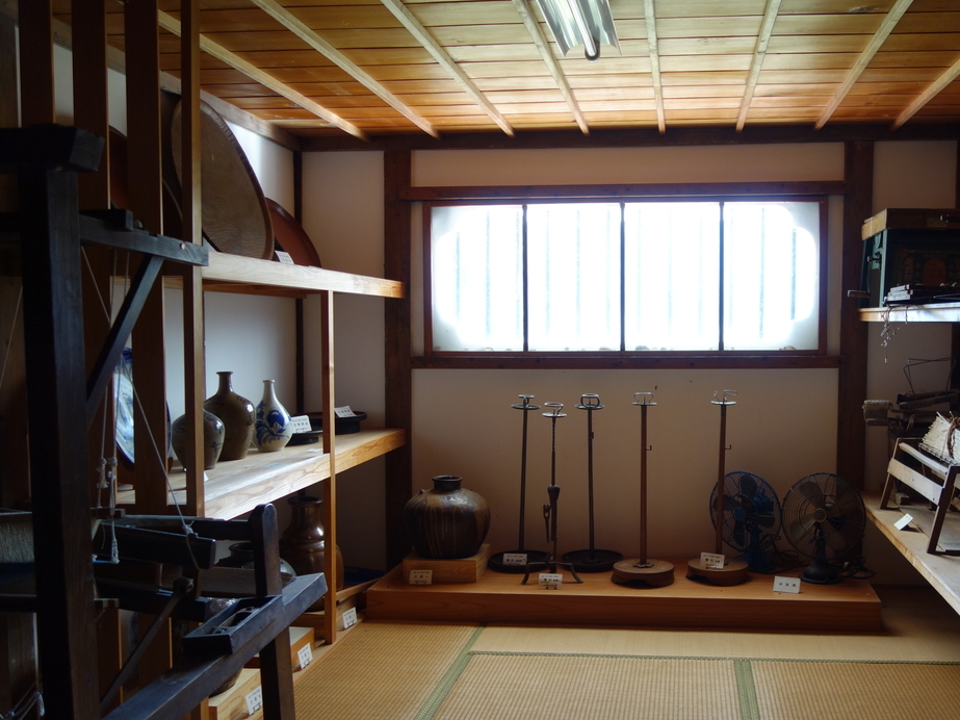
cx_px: 614
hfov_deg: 51.9
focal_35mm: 35
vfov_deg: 40.6
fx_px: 971
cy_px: 401
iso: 125
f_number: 1.8
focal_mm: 10.4
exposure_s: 1/80
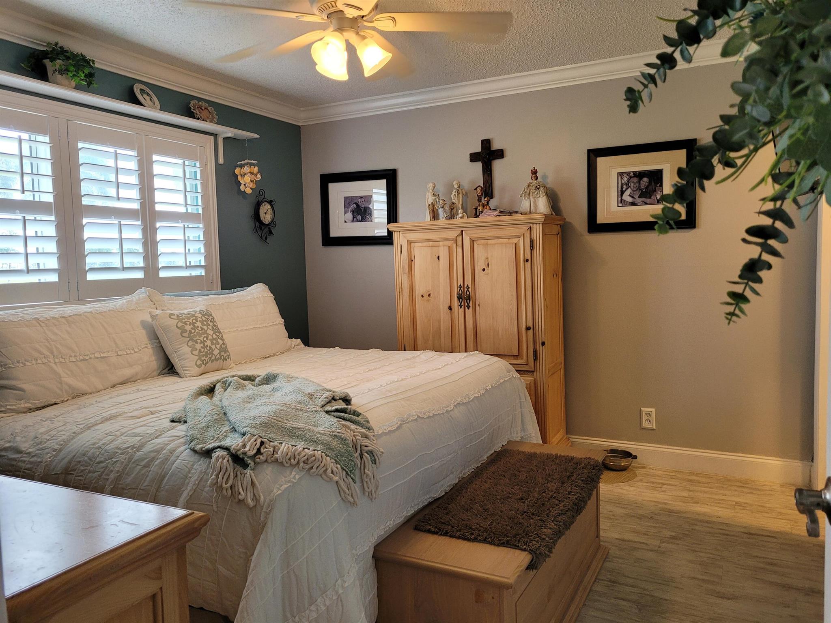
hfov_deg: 67.3
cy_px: 312
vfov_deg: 53.1
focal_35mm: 26
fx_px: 624
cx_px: 416
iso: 250
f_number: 1.8
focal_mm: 5.4
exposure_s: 1/120
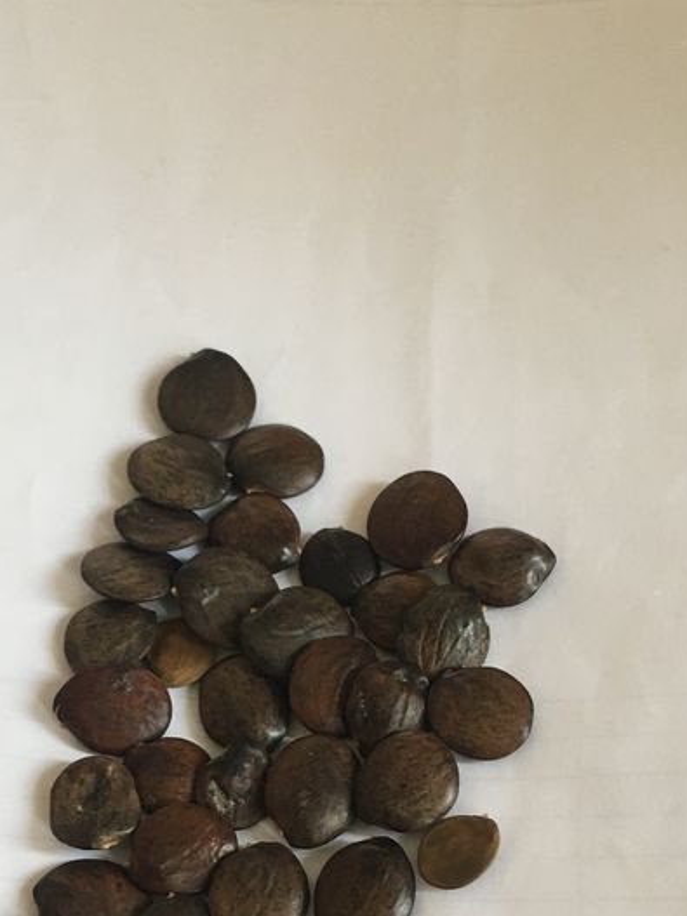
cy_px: 758
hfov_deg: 26.5
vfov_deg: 33.7
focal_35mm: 55
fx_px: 1456
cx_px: 277
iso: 50
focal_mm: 4.15
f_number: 2.2
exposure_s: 1/17
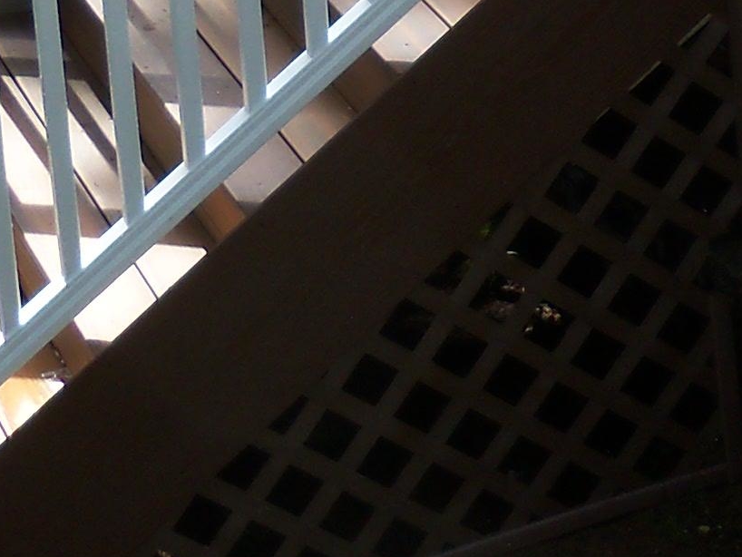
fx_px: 3345
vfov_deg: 9.1
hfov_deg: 11.9
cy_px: -473
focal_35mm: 156
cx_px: 1210
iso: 64
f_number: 3.5
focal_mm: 6.2
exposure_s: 1/160
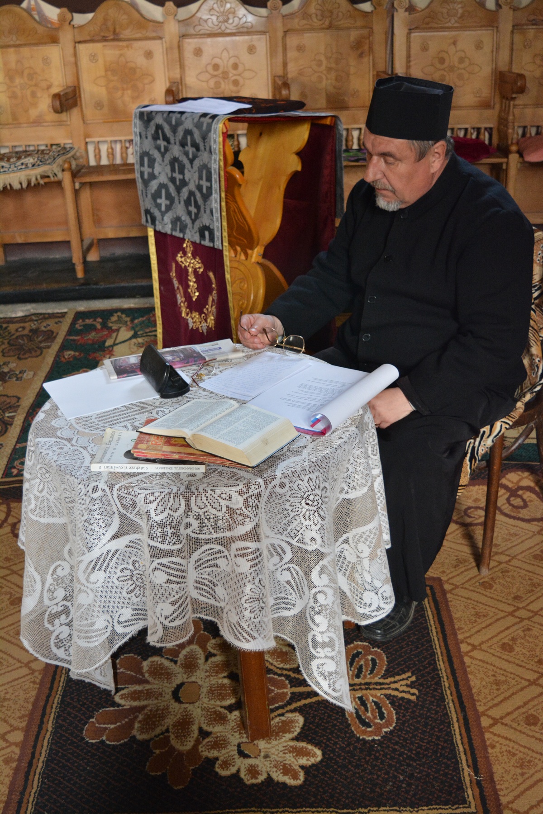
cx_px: 272
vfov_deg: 46.4
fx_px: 950
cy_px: 407
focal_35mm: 42
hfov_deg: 31.9
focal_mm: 28
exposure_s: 1/60
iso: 1250
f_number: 4.2
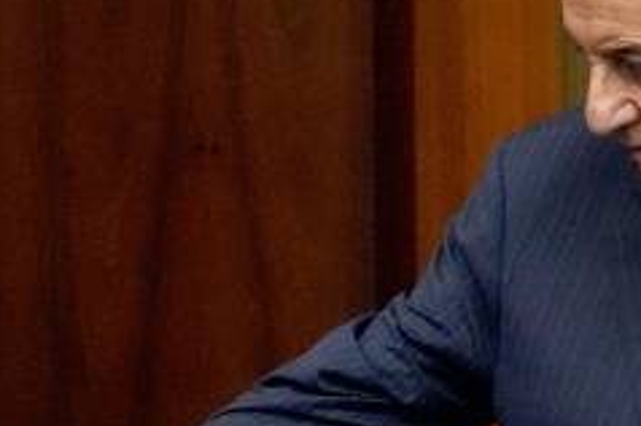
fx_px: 14954
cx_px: 92
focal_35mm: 841
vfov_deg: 1.6
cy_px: 534
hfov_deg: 2.5
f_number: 3.5
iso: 6400
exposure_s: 1/500
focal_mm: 200
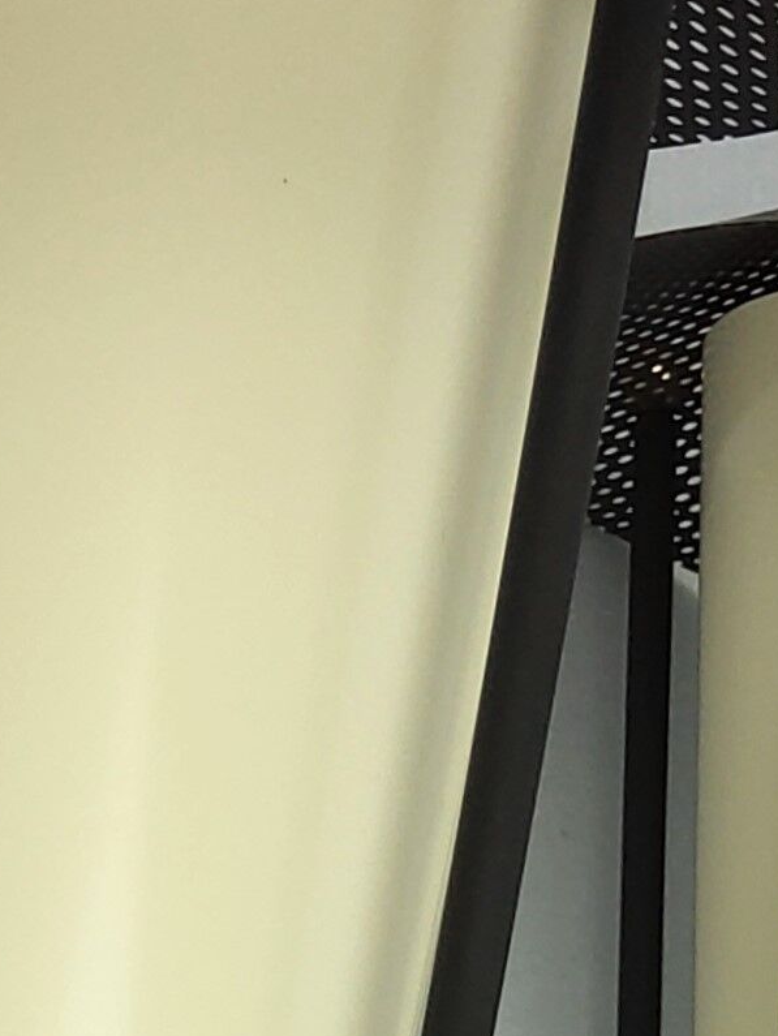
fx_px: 3773
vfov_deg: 14.6
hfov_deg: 11.8
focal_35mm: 126
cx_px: 300
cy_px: 1523
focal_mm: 3.08
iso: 80
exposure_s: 1/100
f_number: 2
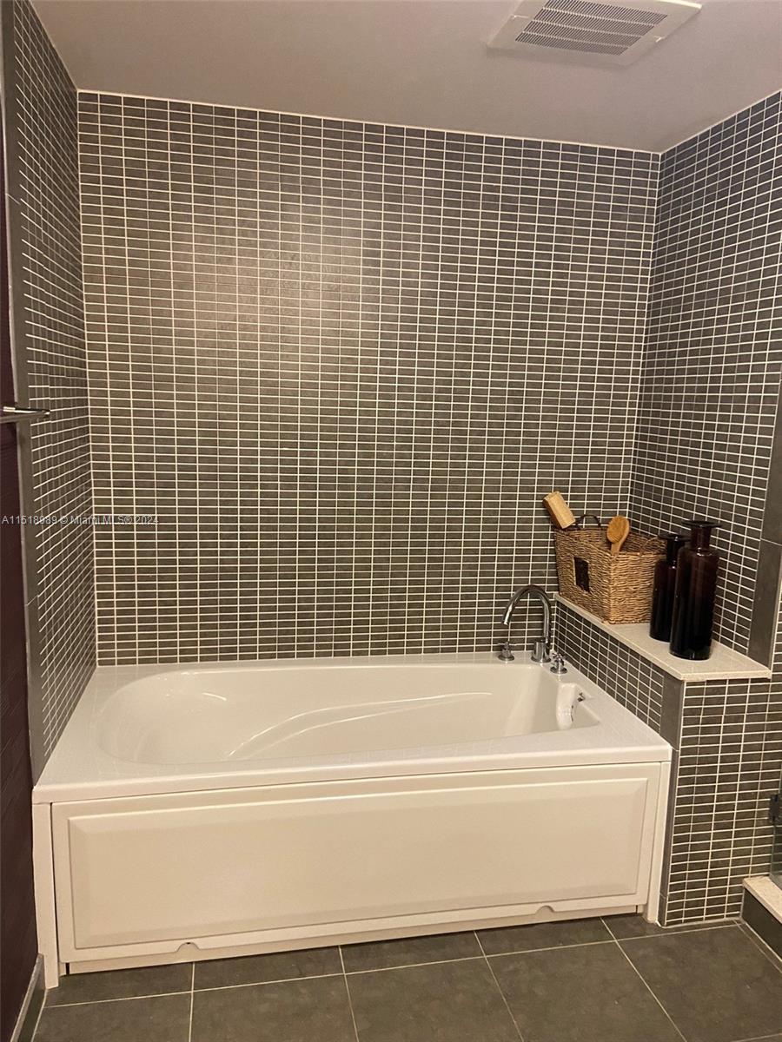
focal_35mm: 26
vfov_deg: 67.3
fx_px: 783
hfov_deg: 53.1
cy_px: 521
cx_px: 391
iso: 400
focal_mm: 4.25
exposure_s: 1/40
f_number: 1.8
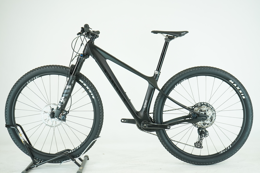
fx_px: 397
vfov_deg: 24.6
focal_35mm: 55
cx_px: 130
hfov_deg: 36.2
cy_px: 86
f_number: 5.6
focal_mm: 55
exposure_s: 1/200
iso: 1600
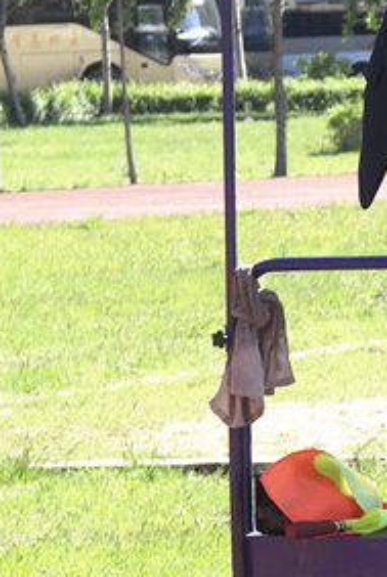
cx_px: 431
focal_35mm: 298
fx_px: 4787
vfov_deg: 6.9
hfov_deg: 4.6
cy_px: 201
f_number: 7.1
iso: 100
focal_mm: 70
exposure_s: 1/160
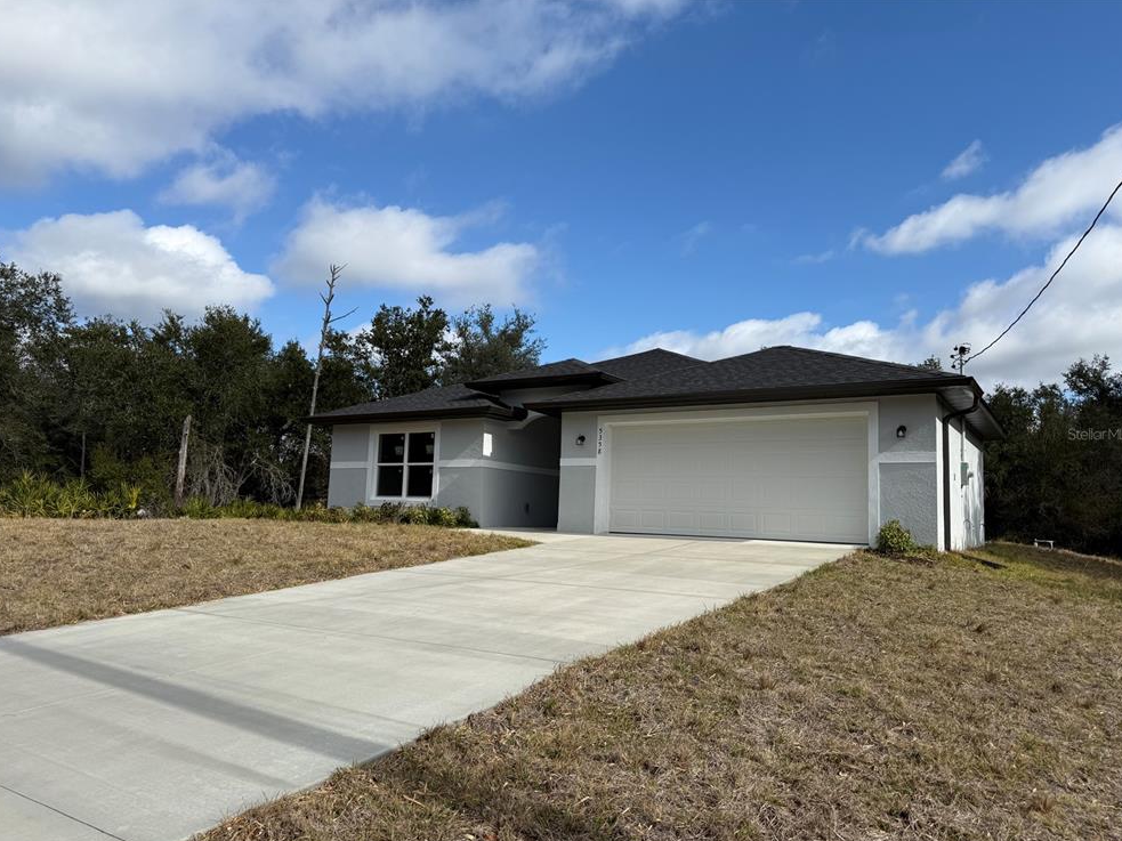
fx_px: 810
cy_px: 434
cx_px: 552
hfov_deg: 69.4
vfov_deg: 54.9
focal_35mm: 25
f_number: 1.78
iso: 80
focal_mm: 6.76
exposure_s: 1/5319
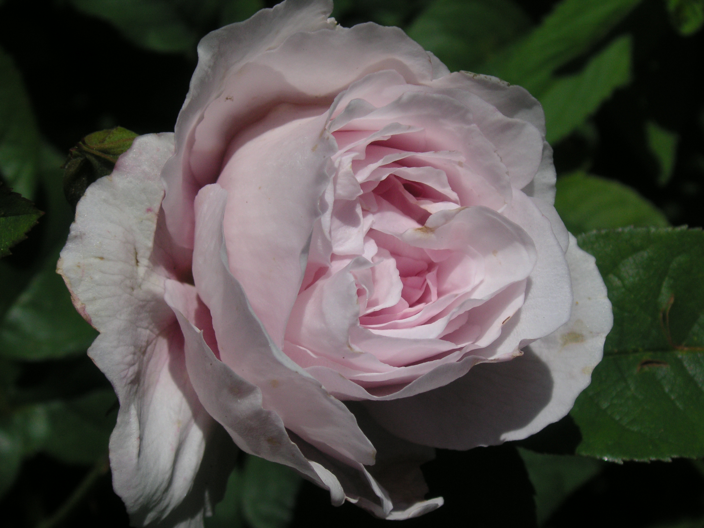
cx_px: 352
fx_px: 1790
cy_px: 264
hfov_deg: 22.3
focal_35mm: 88
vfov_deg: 16.8
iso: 50
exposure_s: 1/180
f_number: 11
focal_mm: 14.6
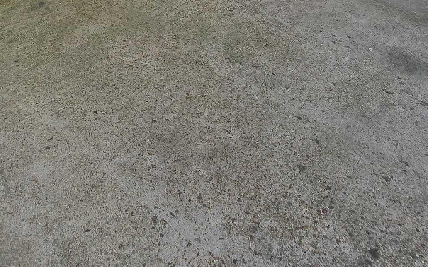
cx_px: 128
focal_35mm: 41
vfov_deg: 21.9
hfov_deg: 47.1
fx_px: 478
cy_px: -193
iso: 50
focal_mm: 2.2
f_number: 2.2
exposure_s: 1/276
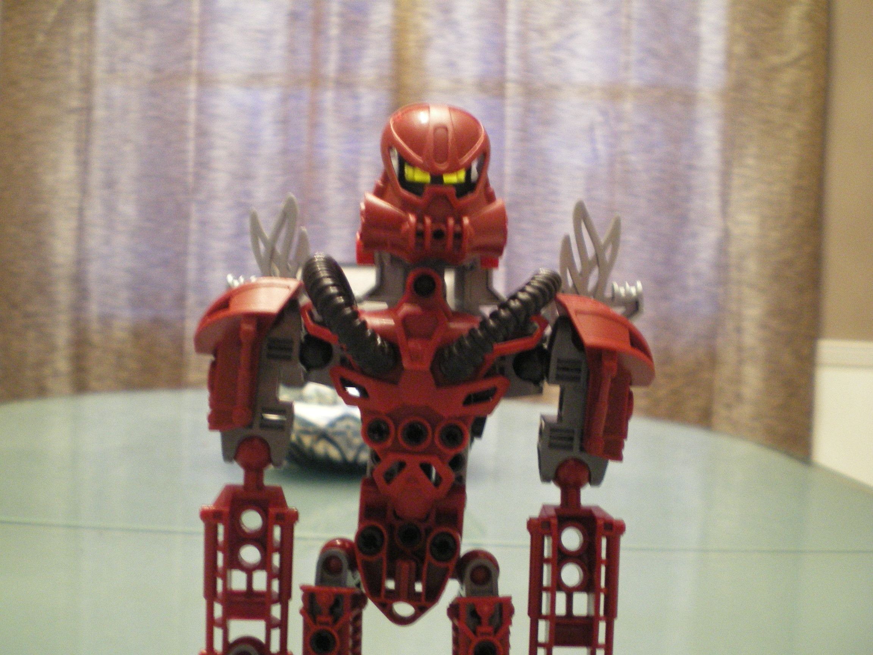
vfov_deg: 37.7
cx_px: 436
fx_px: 958
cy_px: 328
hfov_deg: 49.0
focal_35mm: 38
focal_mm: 6.3
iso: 400
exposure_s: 1/6
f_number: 3.1
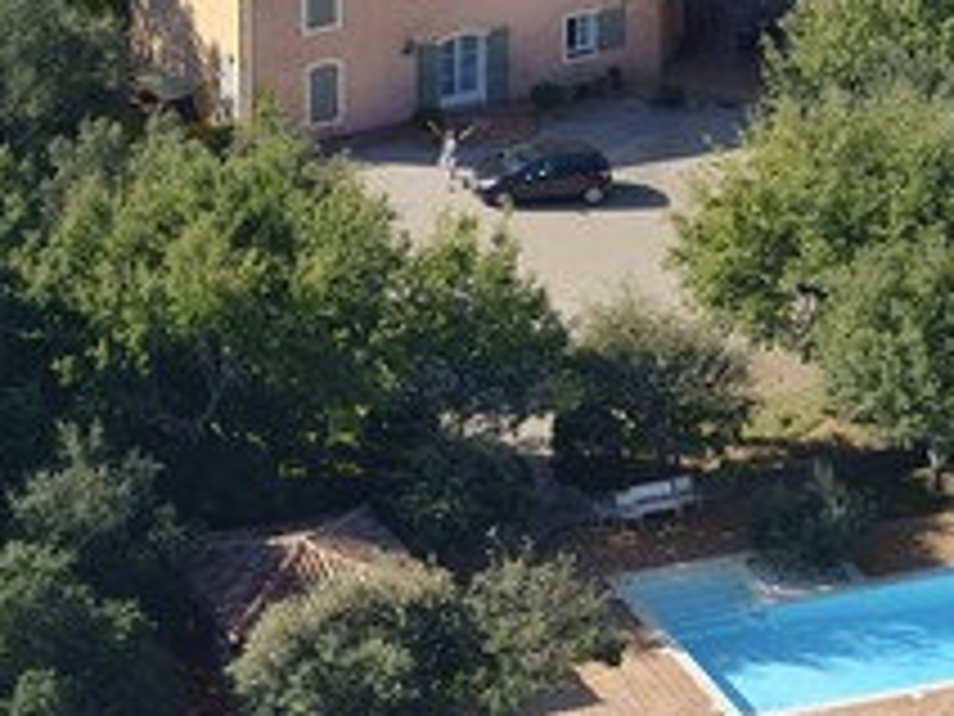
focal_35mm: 276
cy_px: 252
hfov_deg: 7.2
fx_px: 7606
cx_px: 760
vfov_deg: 5.4
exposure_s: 1/1000
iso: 800
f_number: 8
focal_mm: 145
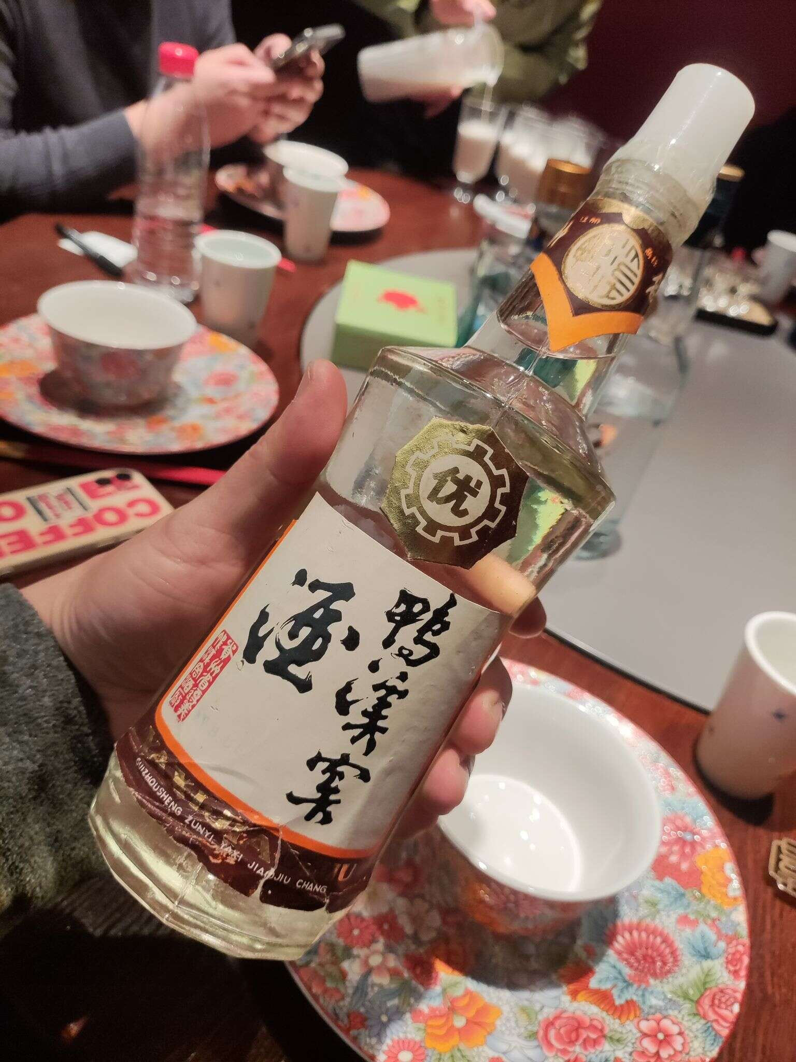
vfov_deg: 69.4
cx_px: 398
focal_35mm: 25
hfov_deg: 54.9
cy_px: 531
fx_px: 767
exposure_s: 1/100
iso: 115
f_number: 1.79
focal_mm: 4.71
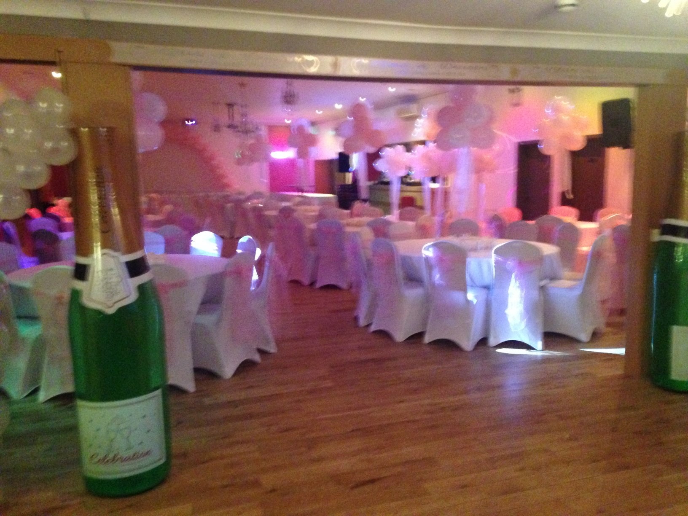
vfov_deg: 42.9
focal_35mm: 33
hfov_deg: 55.4
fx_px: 656
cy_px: 258
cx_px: 344
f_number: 2.4
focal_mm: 4.12
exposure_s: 1/15
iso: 800
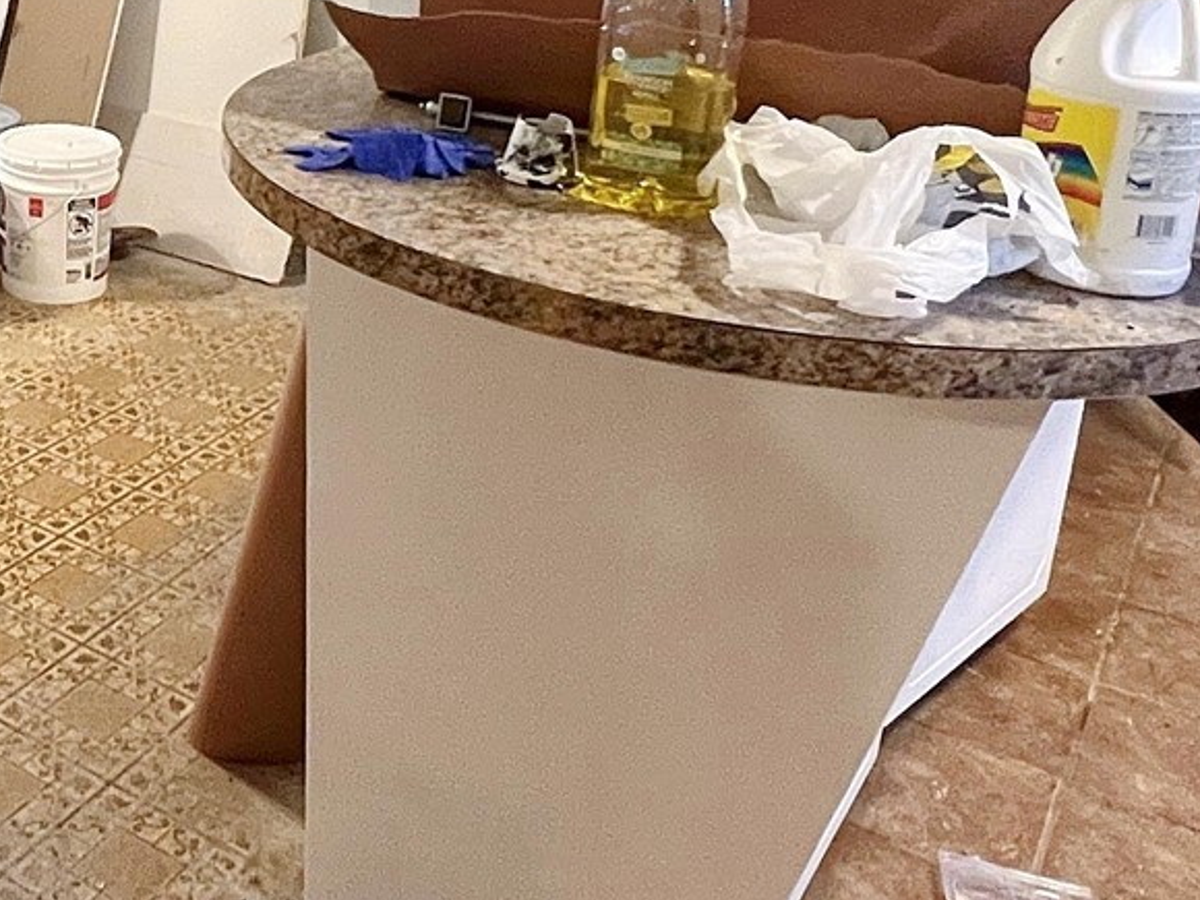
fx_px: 1491
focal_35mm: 43
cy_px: 8
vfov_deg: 31.2
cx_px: 25
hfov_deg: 39.2
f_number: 1.8
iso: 500
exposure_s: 1/60
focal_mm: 1.6
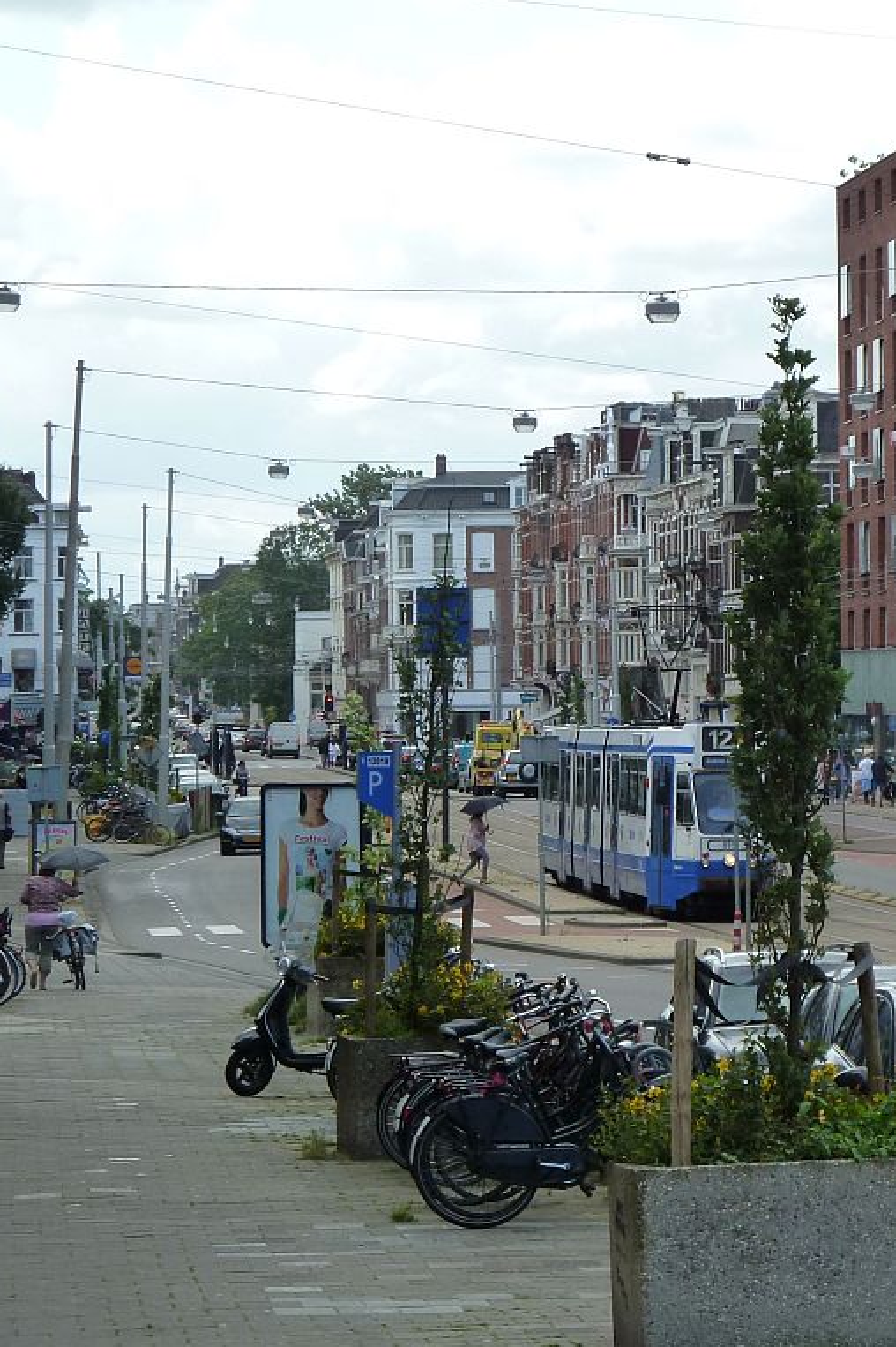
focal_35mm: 155
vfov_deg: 13.3
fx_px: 5791
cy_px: 674
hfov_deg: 8.8
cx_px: 748
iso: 125
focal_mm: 18.2
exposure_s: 1/250
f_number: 4.4
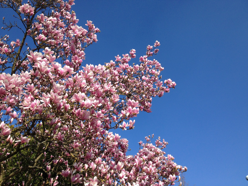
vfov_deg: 40.7
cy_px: 93
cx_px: 124
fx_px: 251
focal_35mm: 35
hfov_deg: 52.6
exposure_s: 1/1381
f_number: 2.4
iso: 50
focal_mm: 4.28
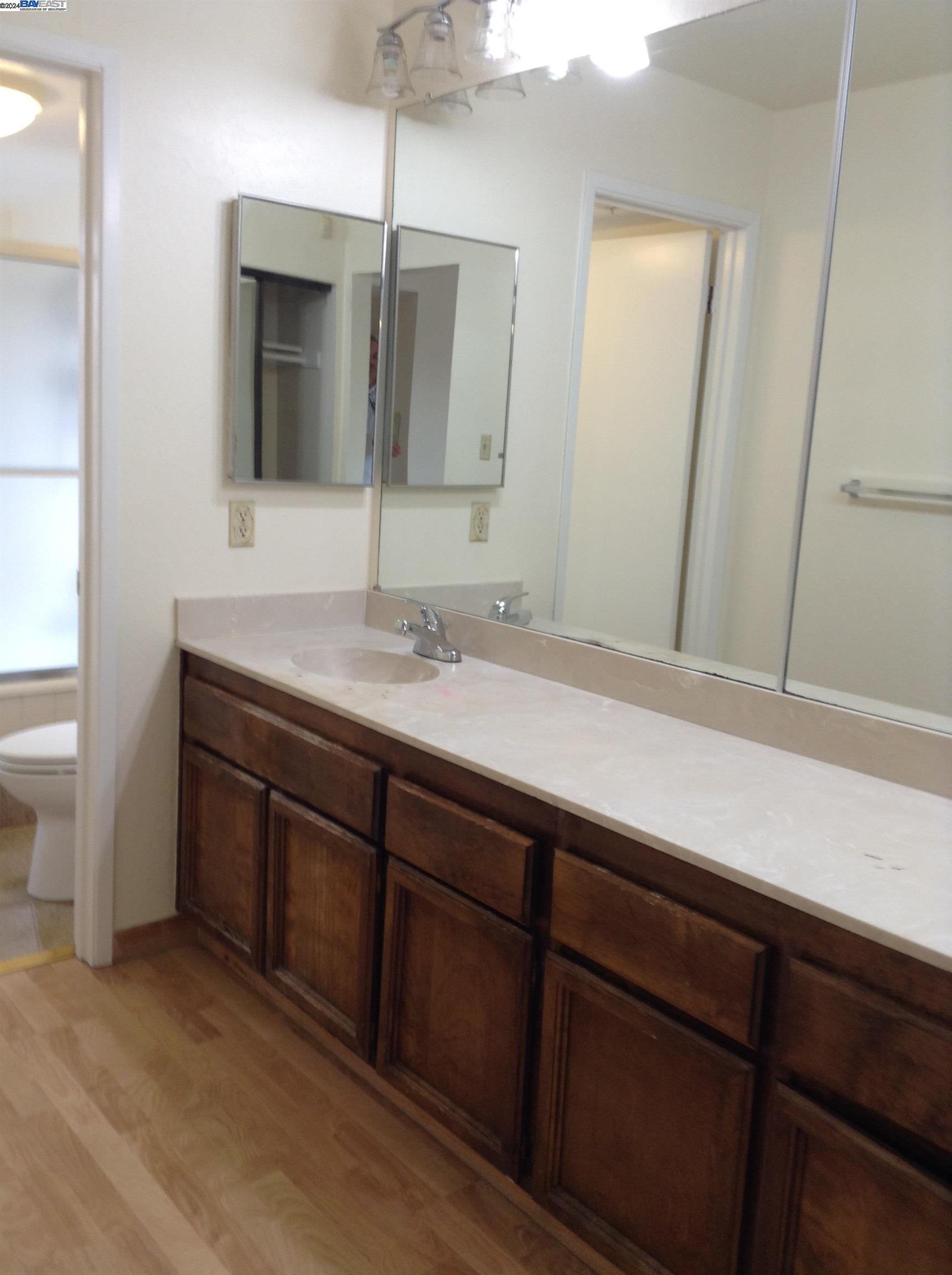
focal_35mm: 33
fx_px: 1214
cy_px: 638
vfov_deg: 55.4
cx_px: 476
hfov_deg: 42.8
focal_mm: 3.3
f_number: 2.4
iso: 32
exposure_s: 1/24
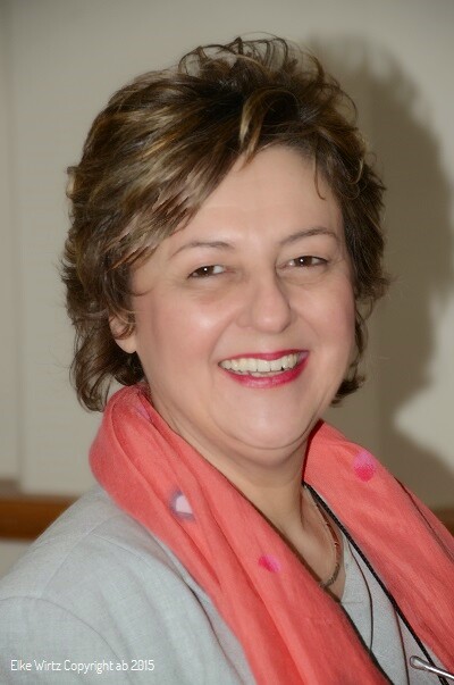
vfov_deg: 11.8
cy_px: 342
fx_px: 3303
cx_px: 227
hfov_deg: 7.9
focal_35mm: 174
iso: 320
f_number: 5.6
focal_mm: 116
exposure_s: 1/60
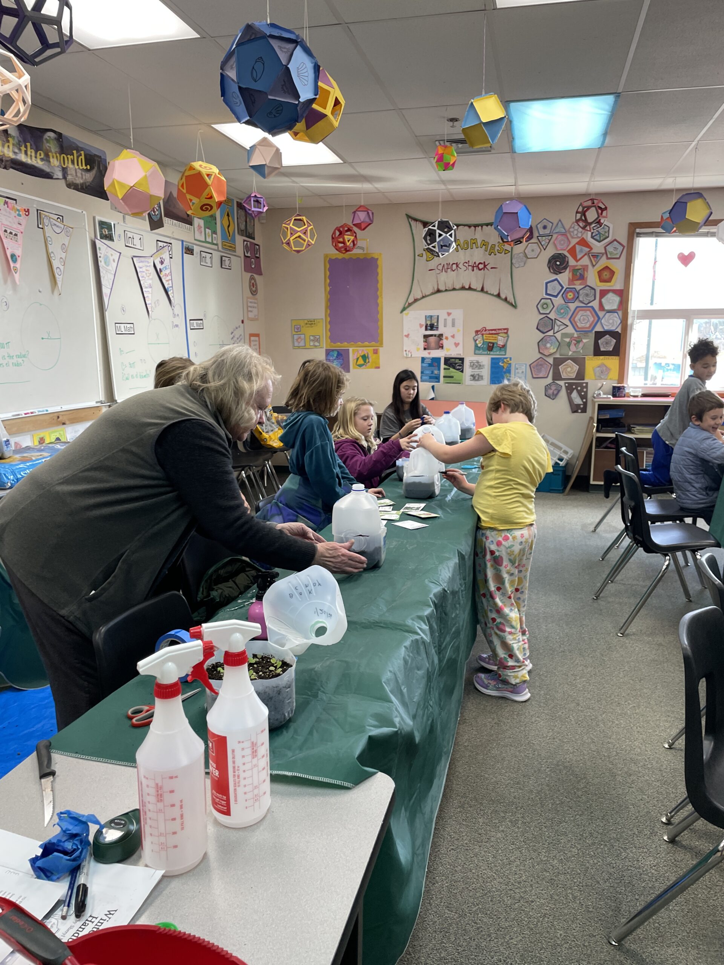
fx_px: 725
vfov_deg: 67.3
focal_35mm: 26
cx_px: 362
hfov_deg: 53.1
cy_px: 482
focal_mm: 4.2
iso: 100
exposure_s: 1/120
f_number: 1.6
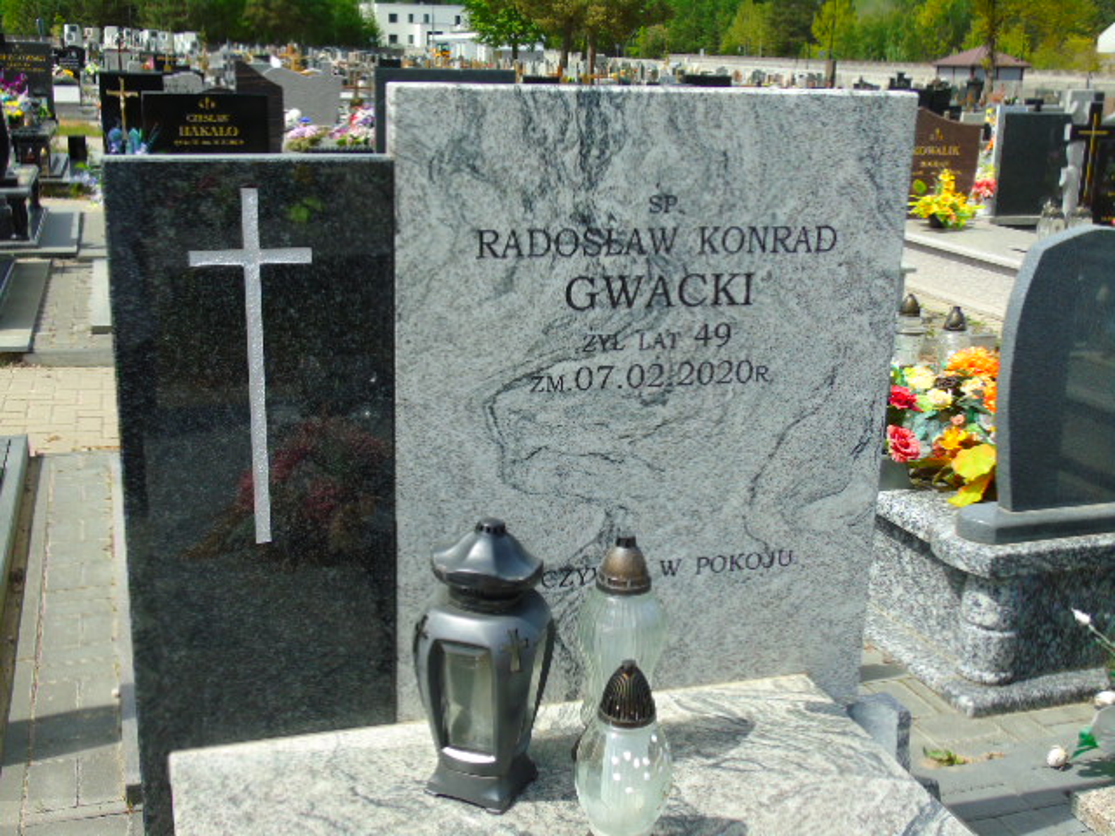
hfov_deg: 46.8
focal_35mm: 40
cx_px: 558
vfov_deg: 36.0
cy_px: 418
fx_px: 1288
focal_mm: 7.1
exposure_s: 1/640
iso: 80
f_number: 3.9
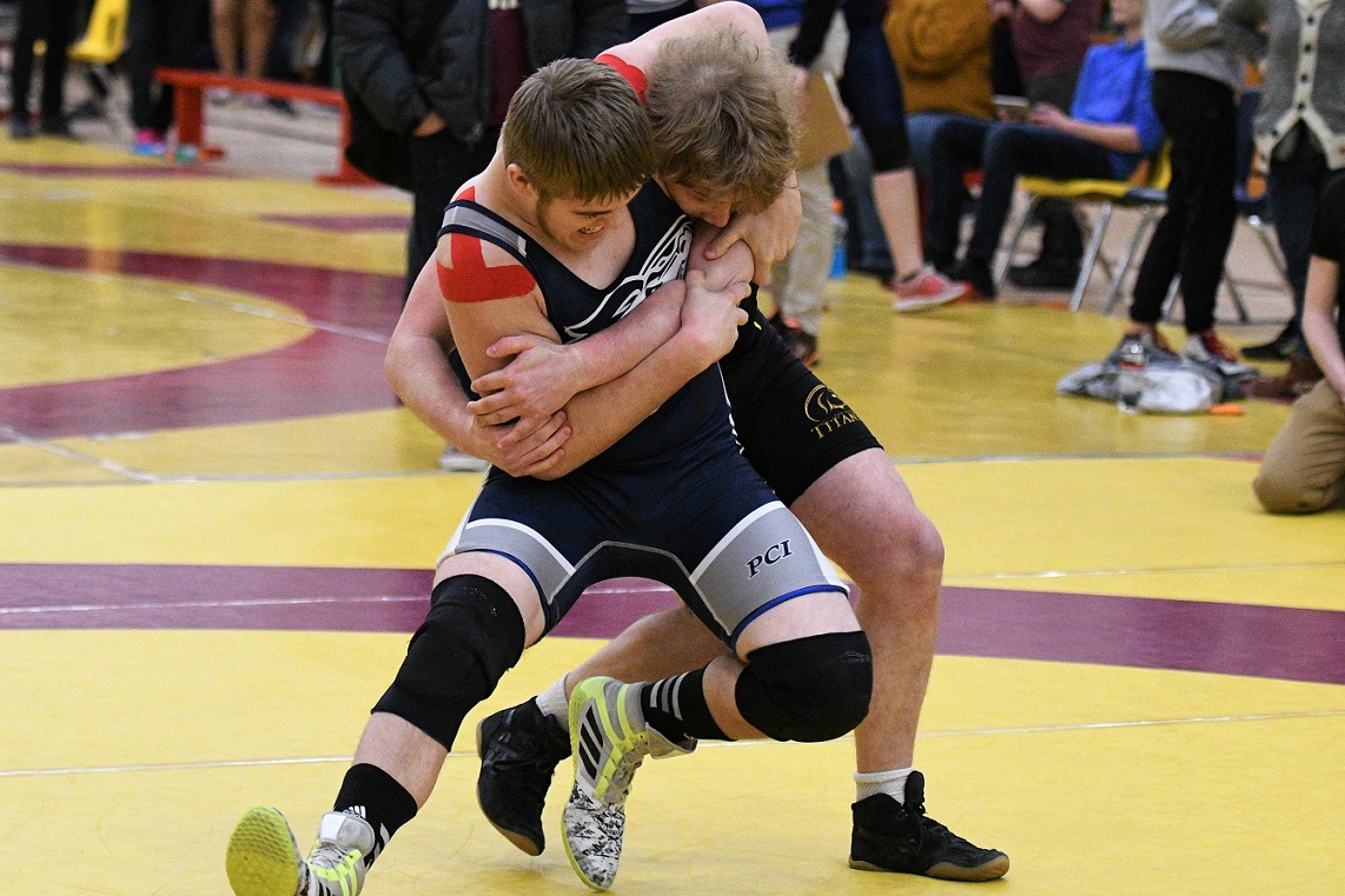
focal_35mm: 105
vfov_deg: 13.0
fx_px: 3922
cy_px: 448
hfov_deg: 19.5
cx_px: 672
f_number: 2.8
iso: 4000
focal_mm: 70
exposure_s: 1/1000
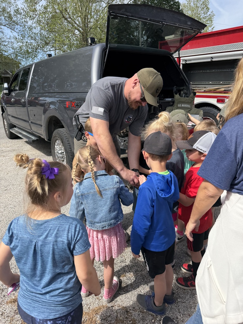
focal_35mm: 24
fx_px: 225
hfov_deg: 56.8
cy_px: 162
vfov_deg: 71.6
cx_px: 122
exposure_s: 1/3584
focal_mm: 6.76
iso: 80
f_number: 1.78
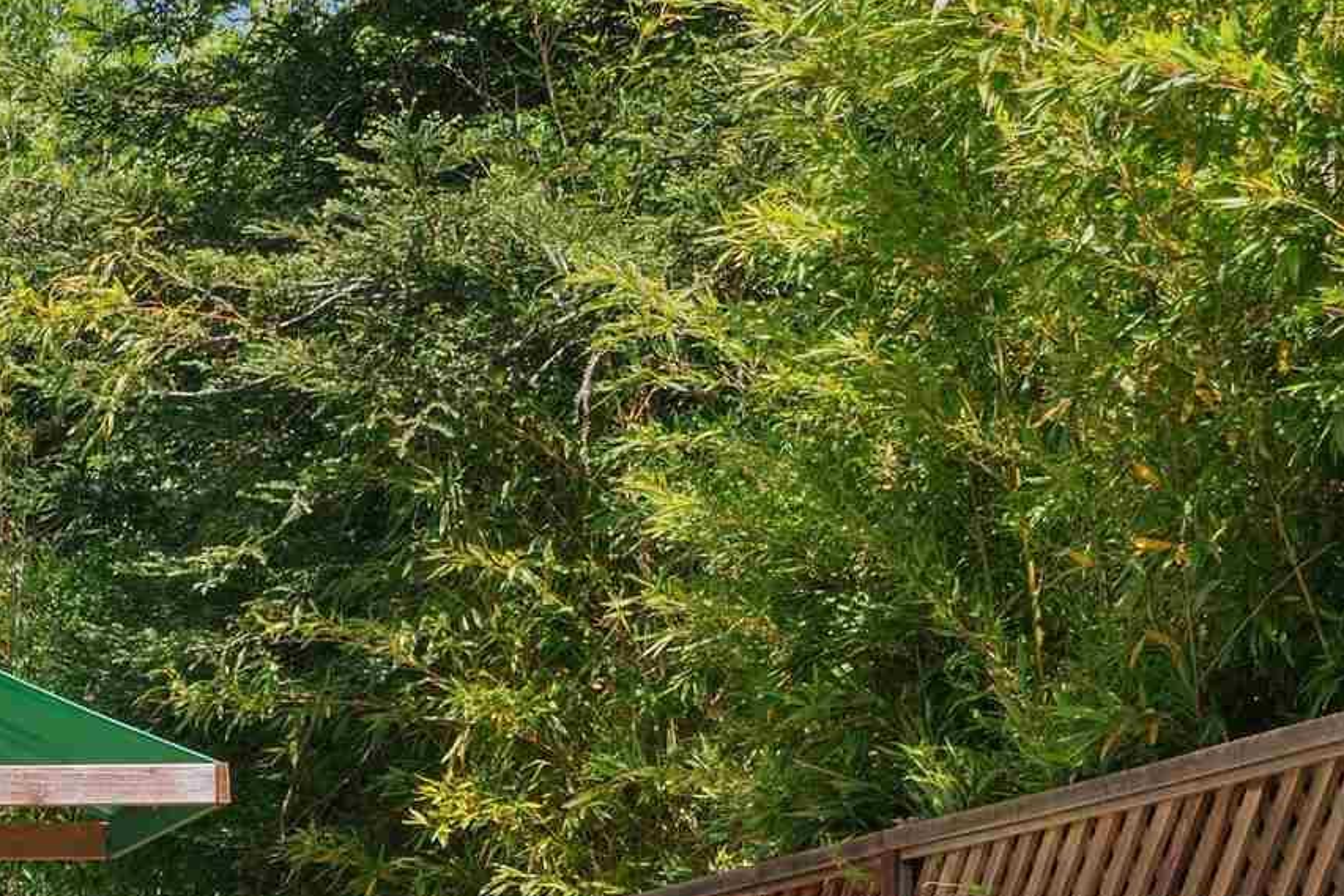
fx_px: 4704
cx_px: -922
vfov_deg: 10.6
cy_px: 1198
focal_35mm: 126
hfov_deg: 14.6
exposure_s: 1/320
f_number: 9
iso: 320
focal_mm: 35
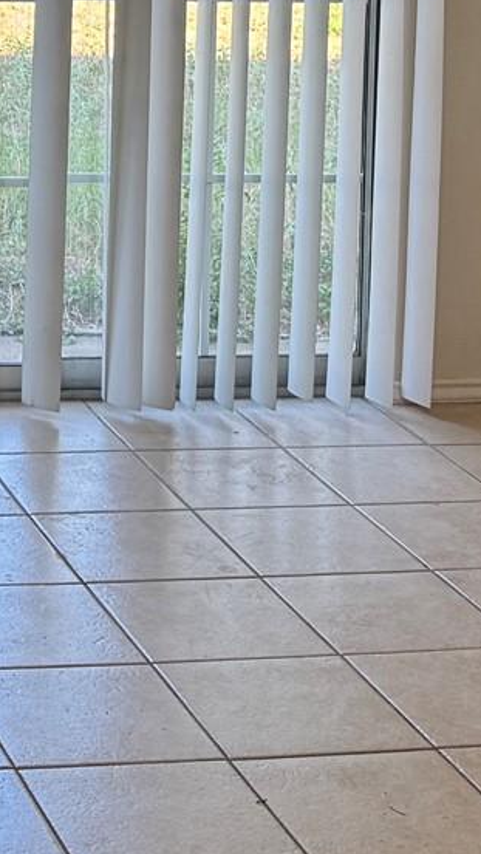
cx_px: -275
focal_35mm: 97
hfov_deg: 11.9
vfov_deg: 20.5
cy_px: -173
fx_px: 2197
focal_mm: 6.76
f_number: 1.78
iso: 64
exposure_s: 1/120
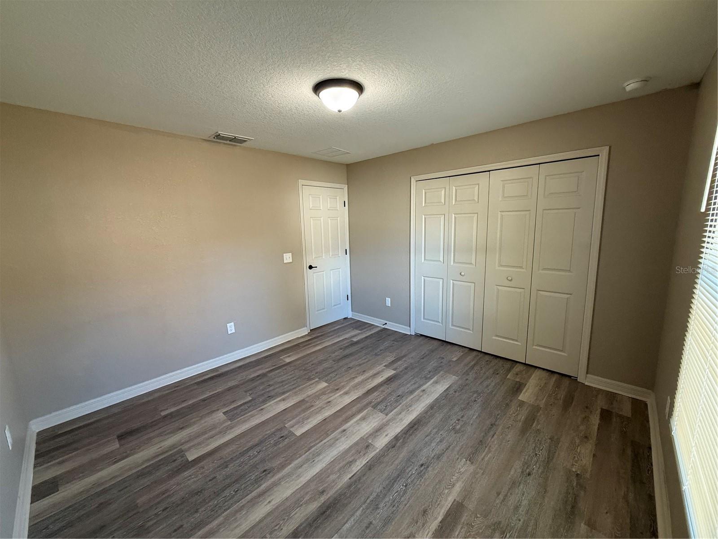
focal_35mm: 14
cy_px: 270
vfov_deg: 85.7
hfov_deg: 102.1
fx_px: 290
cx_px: 359
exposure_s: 1/84
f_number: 2.2
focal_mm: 2.22
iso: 320
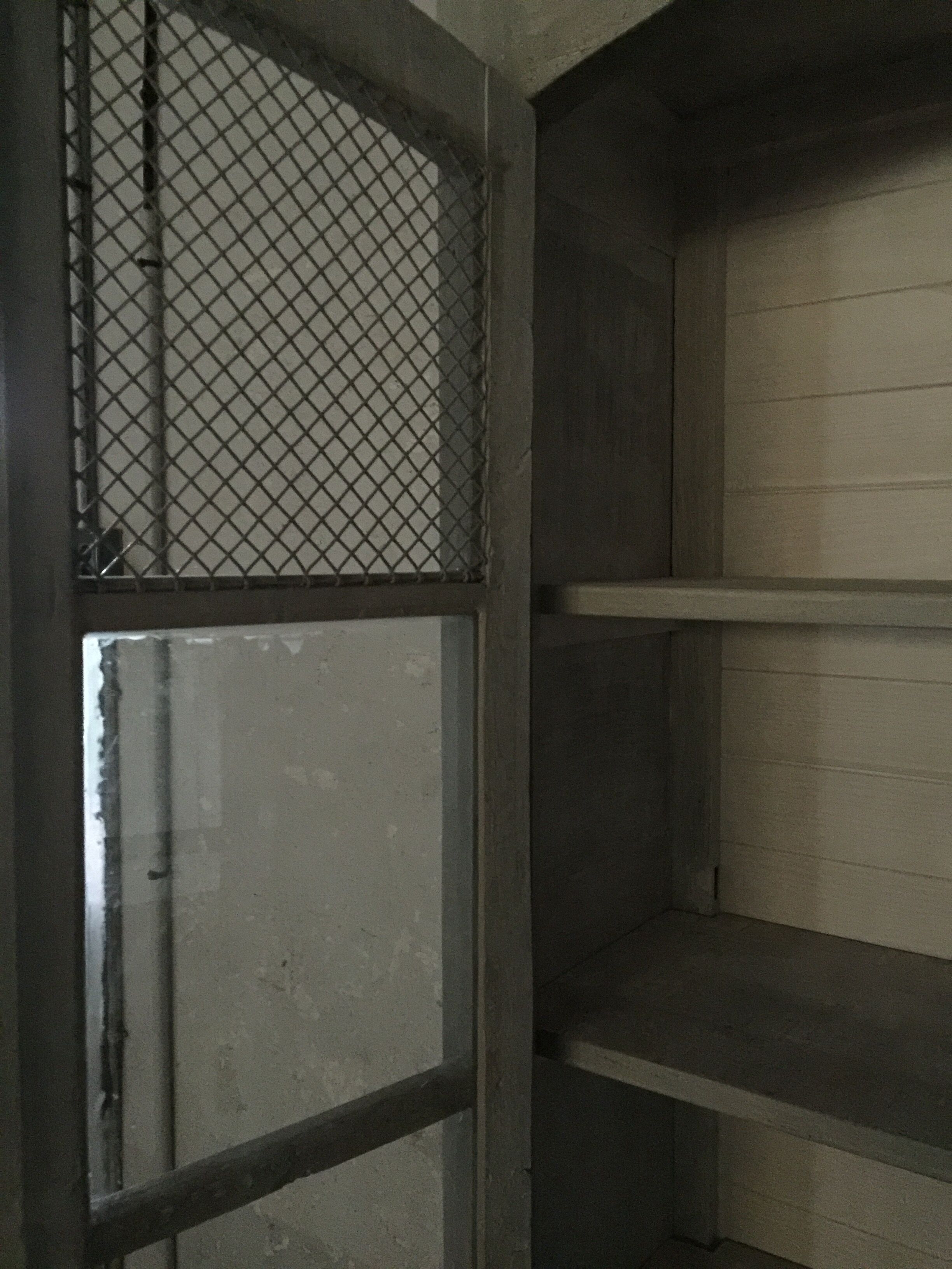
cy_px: 634
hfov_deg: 48.2
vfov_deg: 61.7
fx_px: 1063
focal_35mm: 29
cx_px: 476
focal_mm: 4.15
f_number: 2.2
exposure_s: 1/4
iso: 400
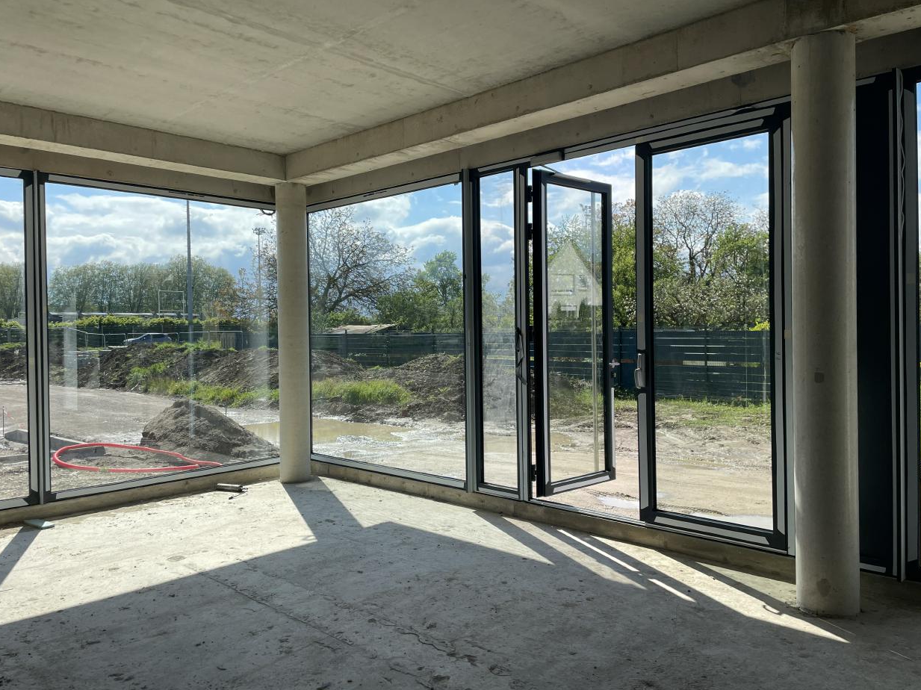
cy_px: 345
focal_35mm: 27
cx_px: 450
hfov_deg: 65.3
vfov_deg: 51.3
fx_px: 718
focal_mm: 4.2
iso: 32
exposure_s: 1/2618
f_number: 1.6
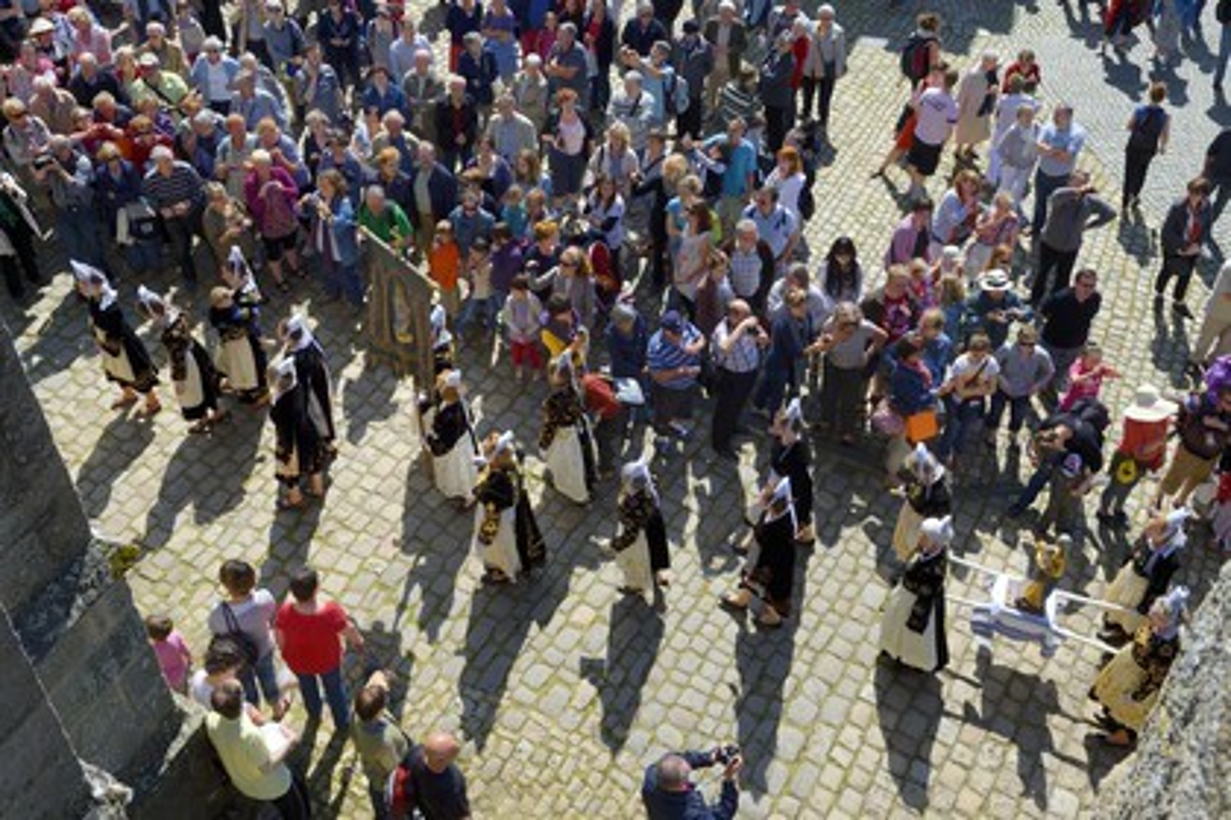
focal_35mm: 32
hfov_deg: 58.7
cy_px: 410
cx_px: 616
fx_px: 1094
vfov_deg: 41.1
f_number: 13
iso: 200
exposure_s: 1/200
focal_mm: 32
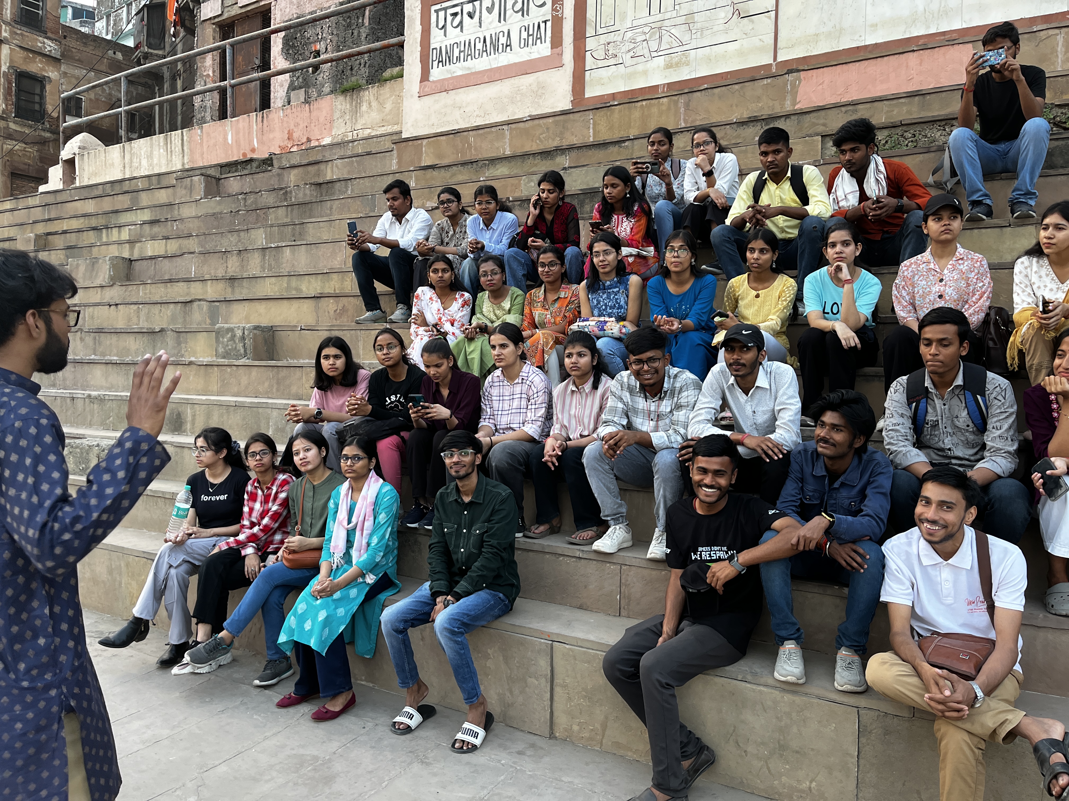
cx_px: 534
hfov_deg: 67.3
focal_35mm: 26
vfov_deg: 53.1
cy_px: 400
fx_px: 803
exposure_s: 1/100
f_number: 1.6
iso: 125
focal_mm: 5.1
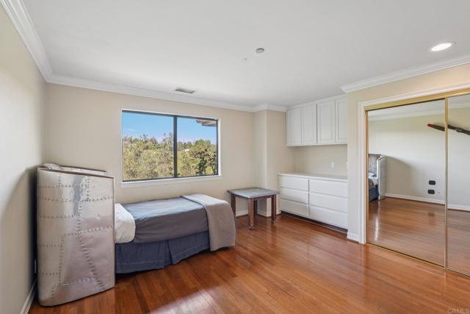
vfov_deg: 73.8
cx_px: 235
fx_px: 209
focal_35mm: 16
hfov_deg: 96.7
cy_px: 157
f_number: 8
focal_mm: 16
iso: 400
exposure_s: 1/10
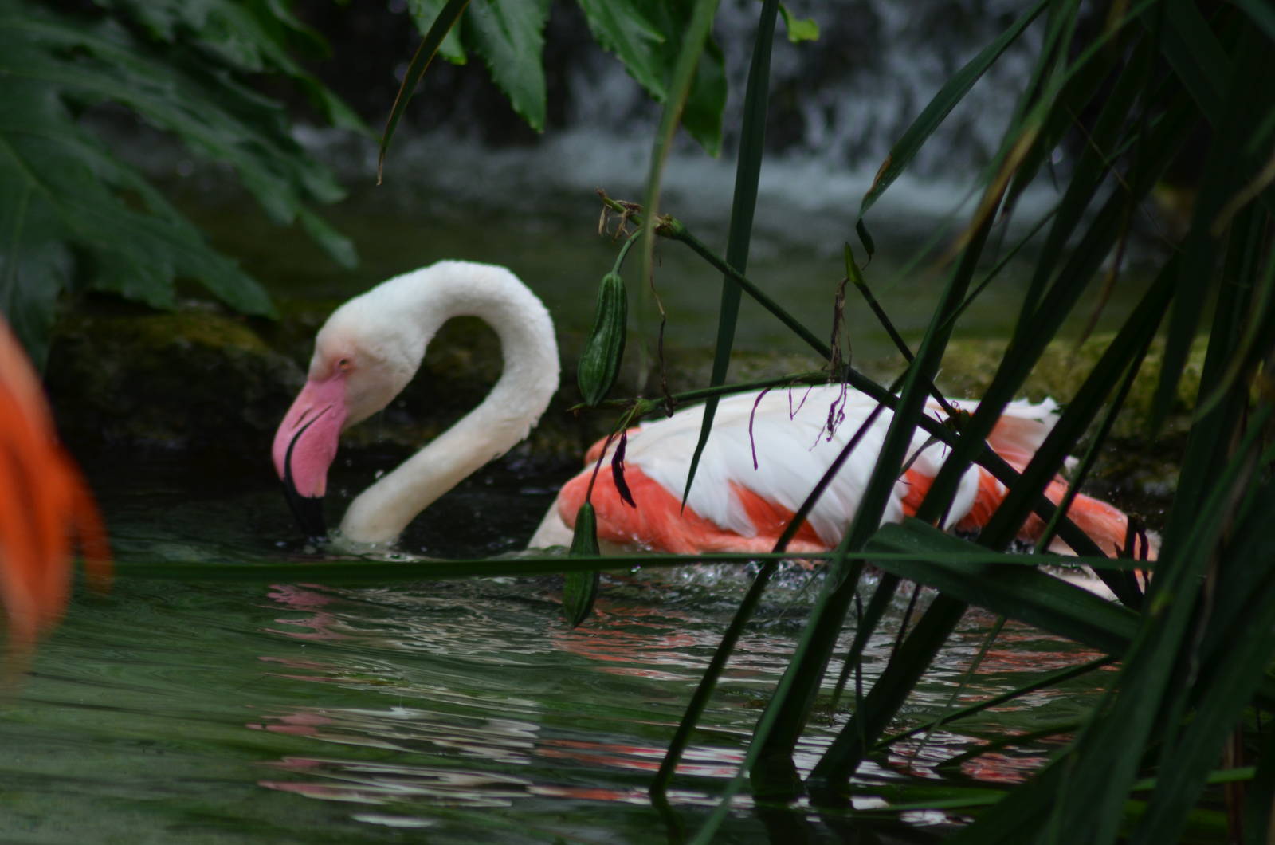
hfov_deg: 4.6
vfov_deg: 3.0
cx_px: 638
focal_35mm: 450
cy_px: 422
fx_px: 15906
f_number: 5.6
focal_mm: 300
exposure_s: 1/1000
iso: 450
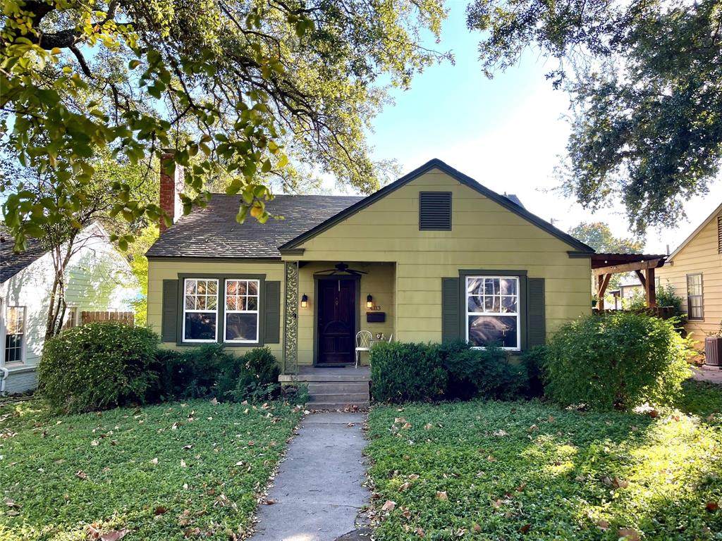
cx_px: 361
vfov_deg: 53.1
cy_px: 270
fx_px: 542
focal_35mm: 26
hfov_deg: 67.3
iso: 50
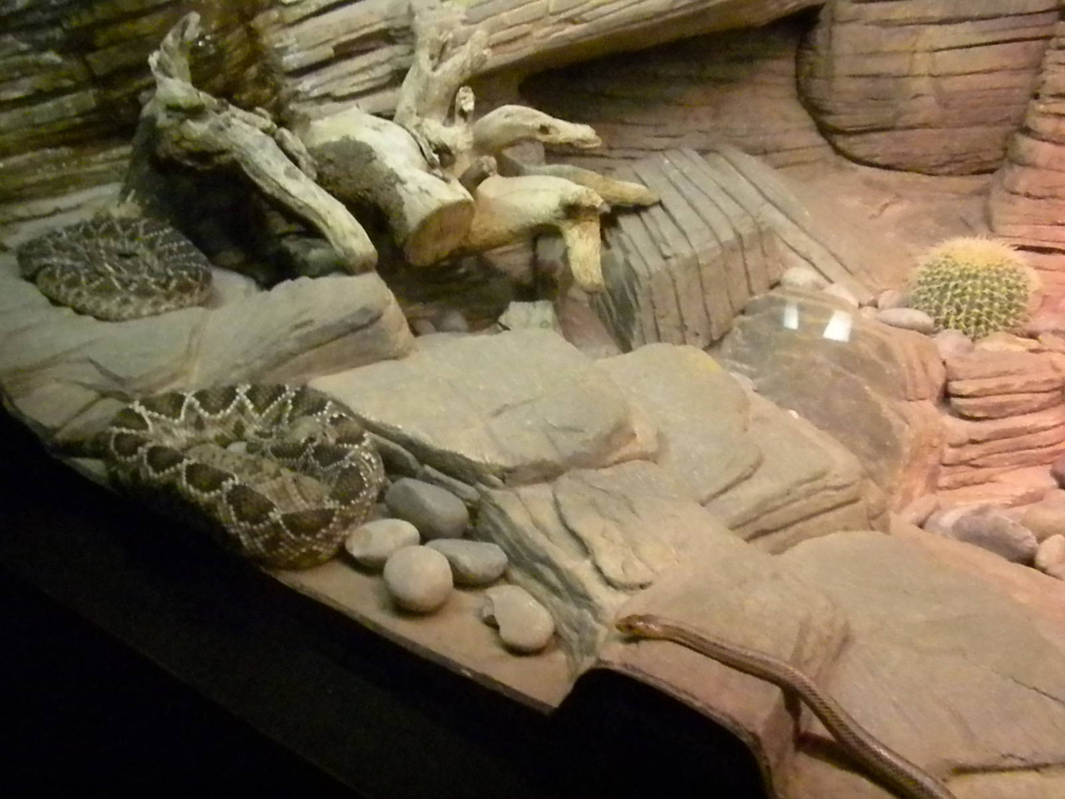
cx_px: 532
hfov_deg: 50.1
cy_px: 400
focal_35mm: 37
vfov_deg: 38.7
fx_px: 1138
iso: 2767
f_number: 3.5
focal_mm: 6.6
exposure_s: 1/54.3
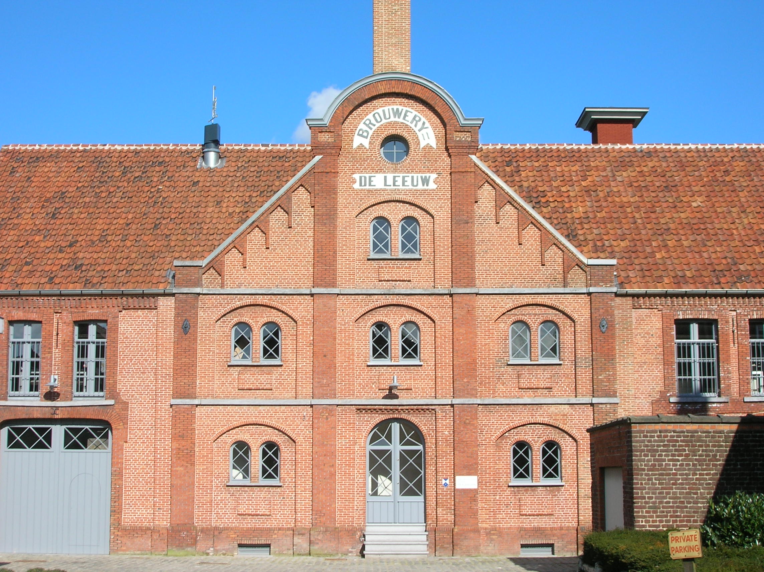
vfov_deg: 27.0
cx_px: 382
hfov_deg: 35.6
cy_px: 286
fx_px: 1191
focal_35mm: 54
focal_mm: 9
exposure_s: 1/257
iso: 50
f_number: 5.7
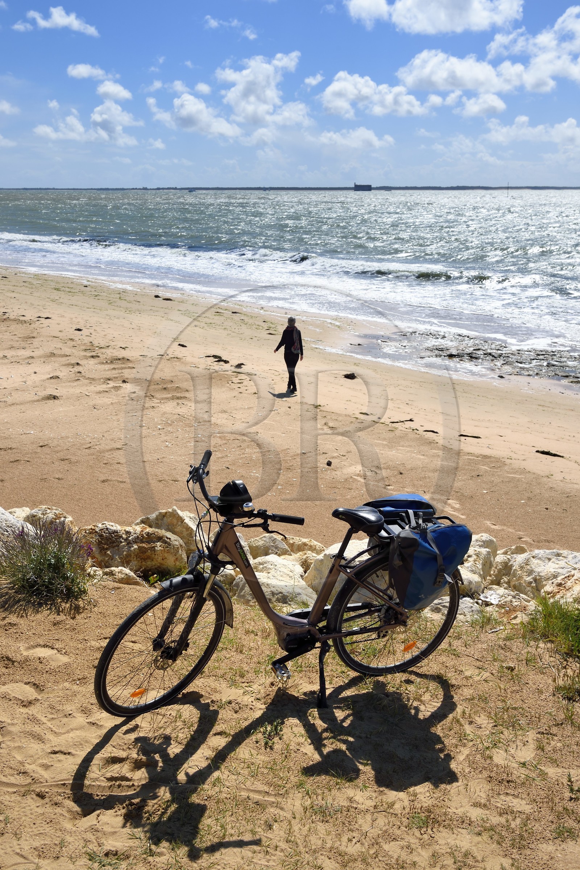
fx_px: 918
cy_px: 435
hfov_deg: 35.1
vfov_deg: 50.7
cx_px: 290
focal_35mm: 38
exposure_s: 1/500
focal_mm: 38
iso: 200
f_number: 11
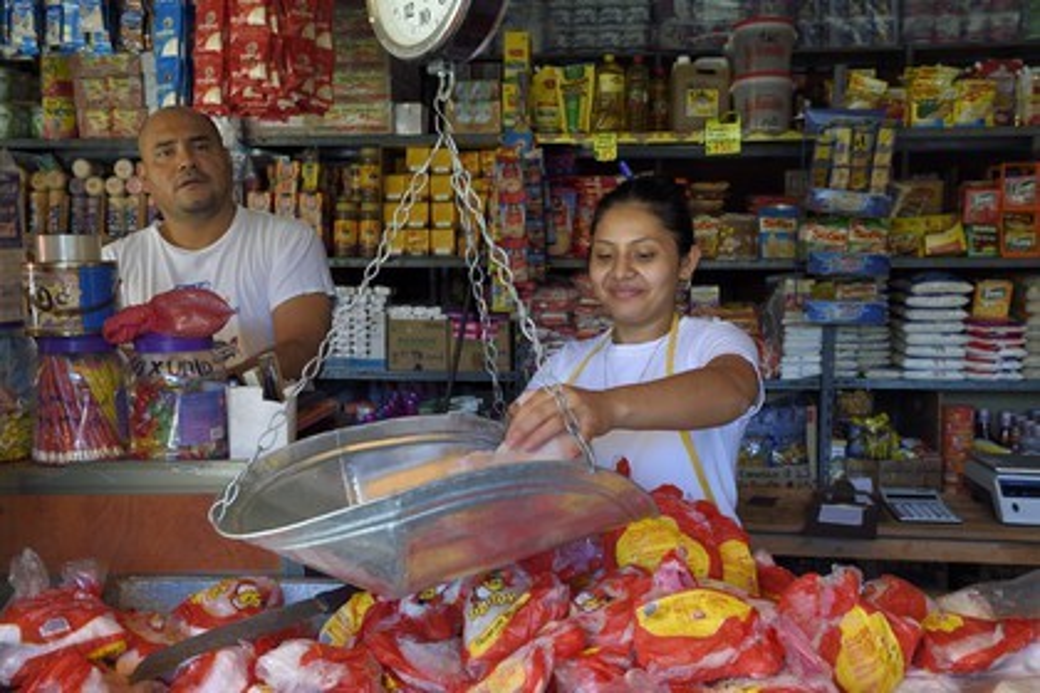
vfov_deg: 38.9
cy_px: 346
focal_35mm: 34
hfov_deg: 55.8
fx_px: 982
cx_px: 520
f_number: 7.1
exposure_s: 1/100
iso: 800
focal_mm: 34
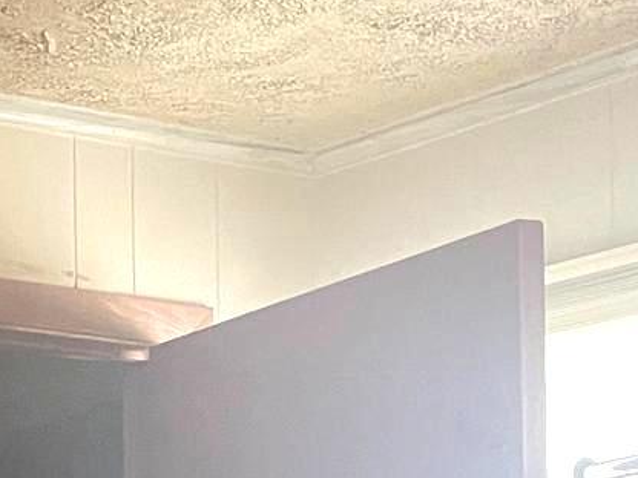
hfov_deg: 15.1
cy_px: 726
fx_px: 2359
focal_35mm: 128
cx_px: -12
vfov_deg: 11.1
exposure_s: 1/40
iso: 500
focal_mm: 4.2
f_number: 1.6
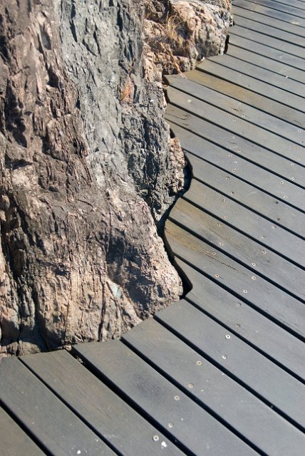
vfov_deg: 46.4
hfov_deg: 32.0
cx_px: 152
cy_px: 228
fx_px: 533
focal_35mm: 42
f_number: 5.6
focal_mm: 28
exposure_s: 1/125
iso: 100
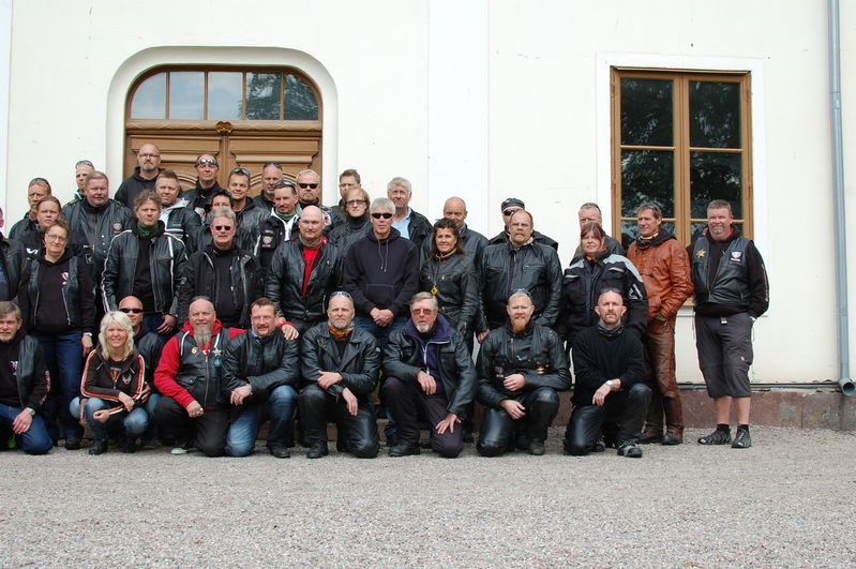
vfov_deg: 25.7
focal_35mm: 52
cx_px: 428
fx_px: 1247
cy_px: 284
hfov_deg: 37.9
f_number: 6.3
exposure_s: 1/160
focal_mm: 35
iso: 200
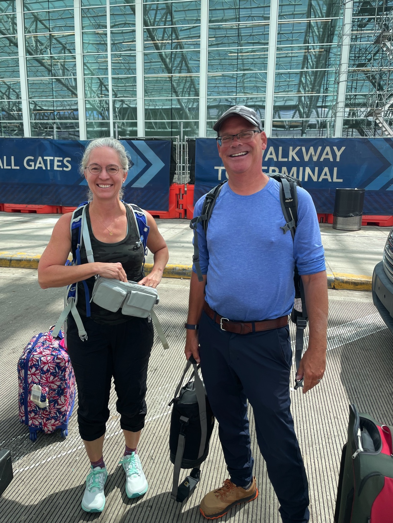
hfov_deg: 53.1
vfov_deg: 67.3
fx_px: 394
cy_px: 262
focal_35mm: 26
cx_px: 196
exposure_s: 1/779
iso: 32
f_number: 1.6
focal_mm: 4.2
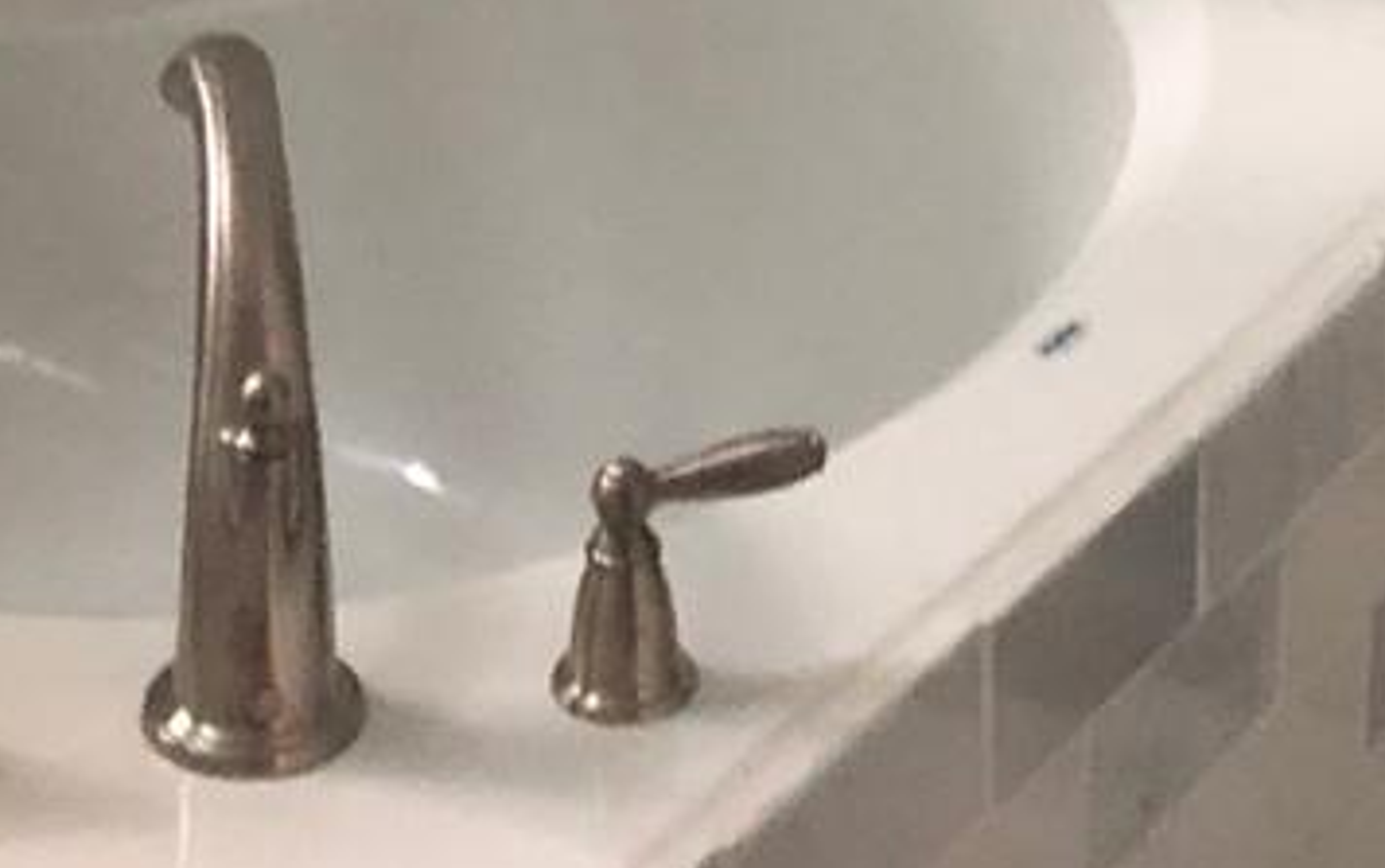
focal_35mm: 120
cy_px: -1055
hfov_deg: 17.3
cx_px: 1074
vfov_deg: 9.9
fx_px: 4532
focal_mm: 3.99
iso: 100
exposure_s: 1/5
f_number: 1.8
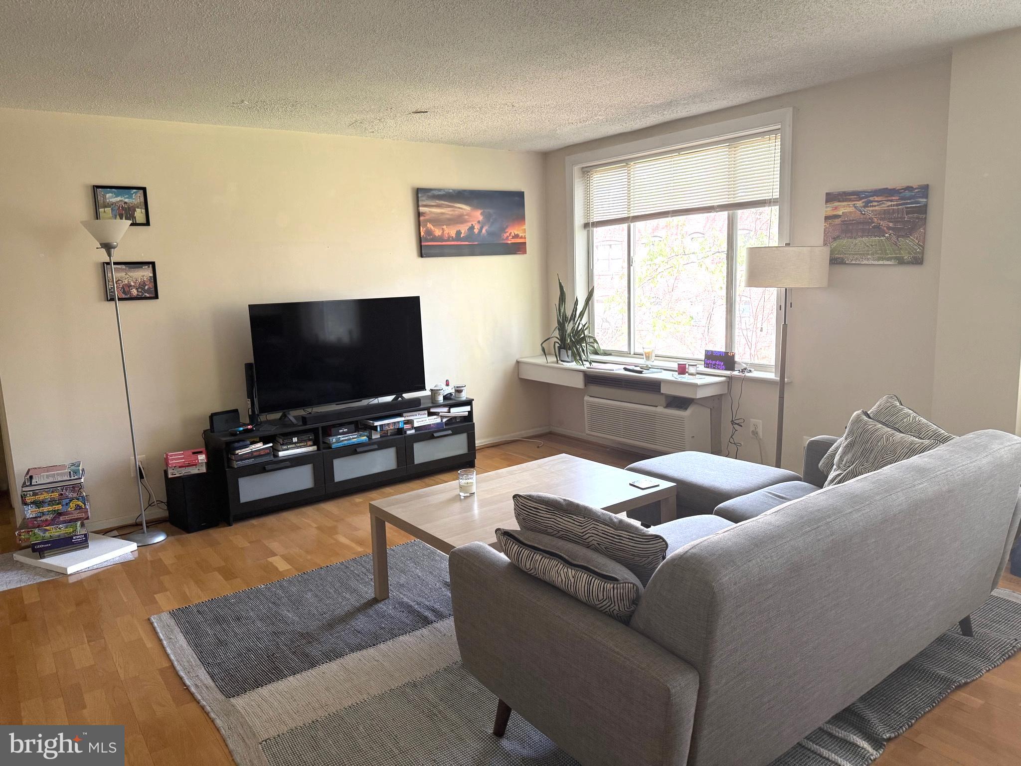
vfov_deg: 56.8
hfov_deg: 71.6
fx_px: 708
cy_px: 383
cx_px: 510
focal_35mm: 24
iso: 200
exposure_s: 1/74
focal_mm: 6.76
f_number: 1.78
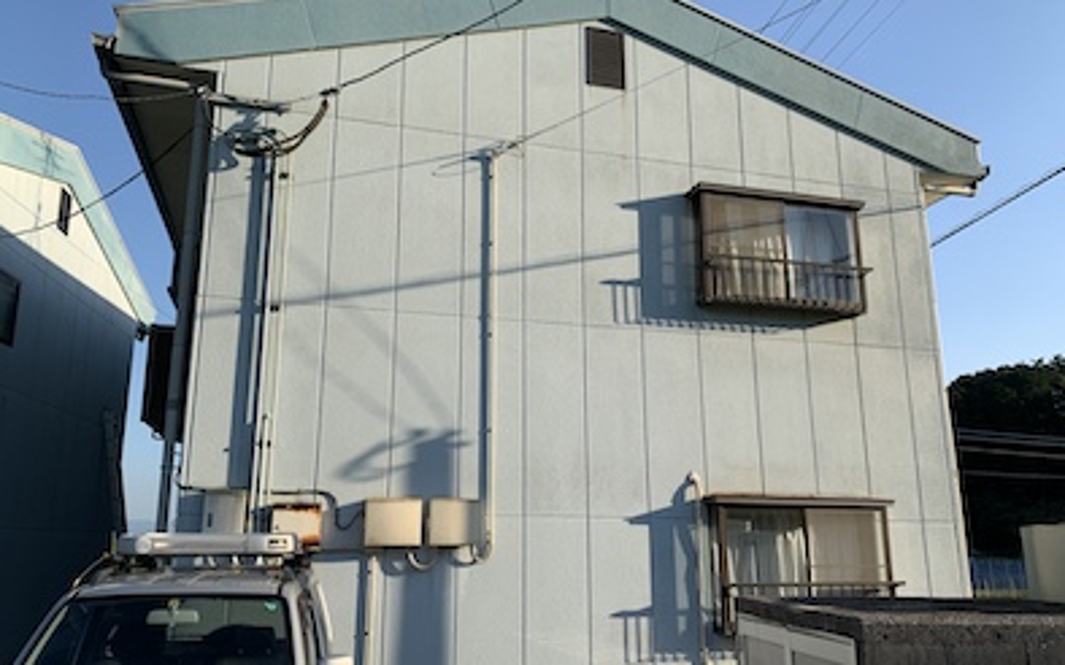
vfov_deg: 44.5
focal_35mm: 28
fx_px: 812
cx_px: 532
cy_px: 362
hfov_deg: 66.5
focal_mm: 4.25
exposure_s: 1/1468
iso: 25
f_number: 1.8
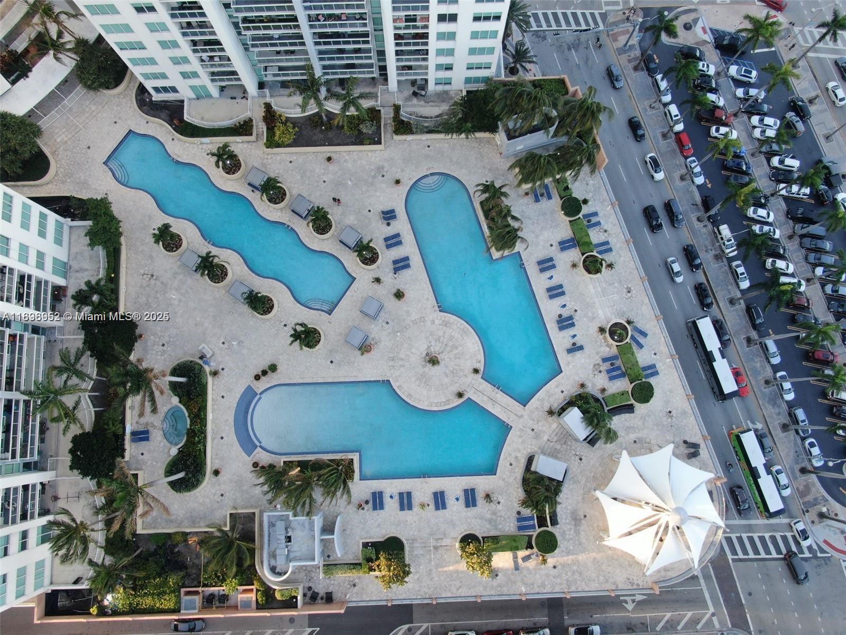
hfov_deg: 71.6
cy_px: 318
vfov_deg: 56.8
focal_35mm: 24
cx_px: 423
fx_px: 587
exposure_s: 1/100
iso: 100
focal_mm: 4.39
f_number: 2.8
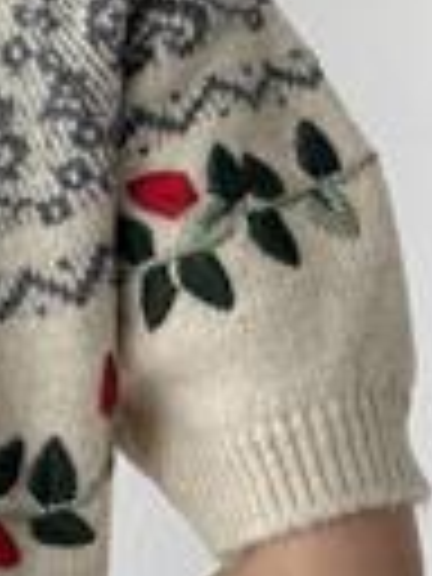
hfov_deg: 7.3
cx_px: -284
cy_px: 164
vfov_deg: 9.9
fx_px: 3328
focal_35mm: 200
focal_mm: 6.76
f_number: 1.78
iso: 64
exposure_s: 1/272
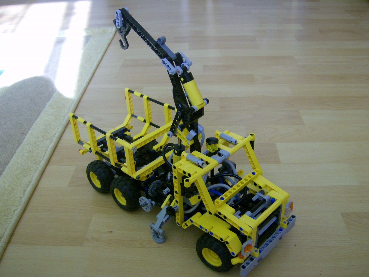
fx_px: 384
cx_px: 184
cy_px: 138
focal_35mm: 36
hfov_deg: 51.4
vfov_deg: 39.7
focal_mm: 6
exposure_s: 1/64.9
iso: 100
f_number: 2.8
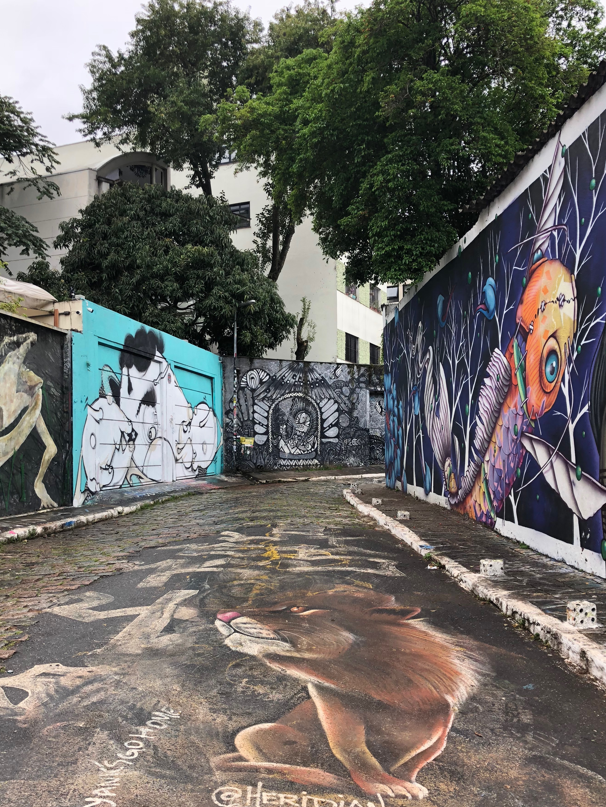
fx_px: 747
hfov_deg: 44.1
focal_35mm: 32
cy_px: 453
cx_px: 270
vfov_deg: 56.7
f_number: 1.8
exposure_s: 1/372
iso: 20
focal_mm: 3.99
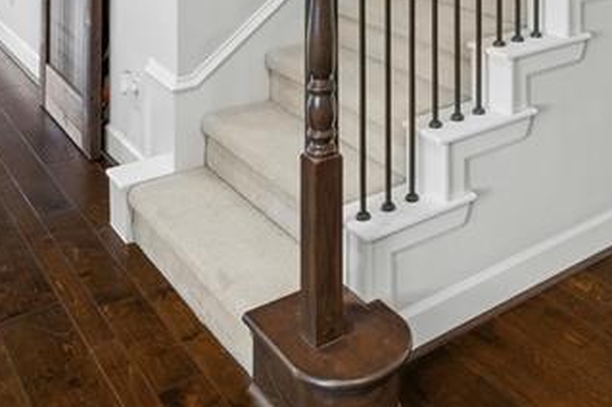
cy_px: -167
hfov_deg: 41.9
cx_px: 480
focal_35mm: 45
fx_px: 764
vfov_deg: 24.6
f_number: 8
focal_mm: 14
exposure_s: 1.6
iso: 400
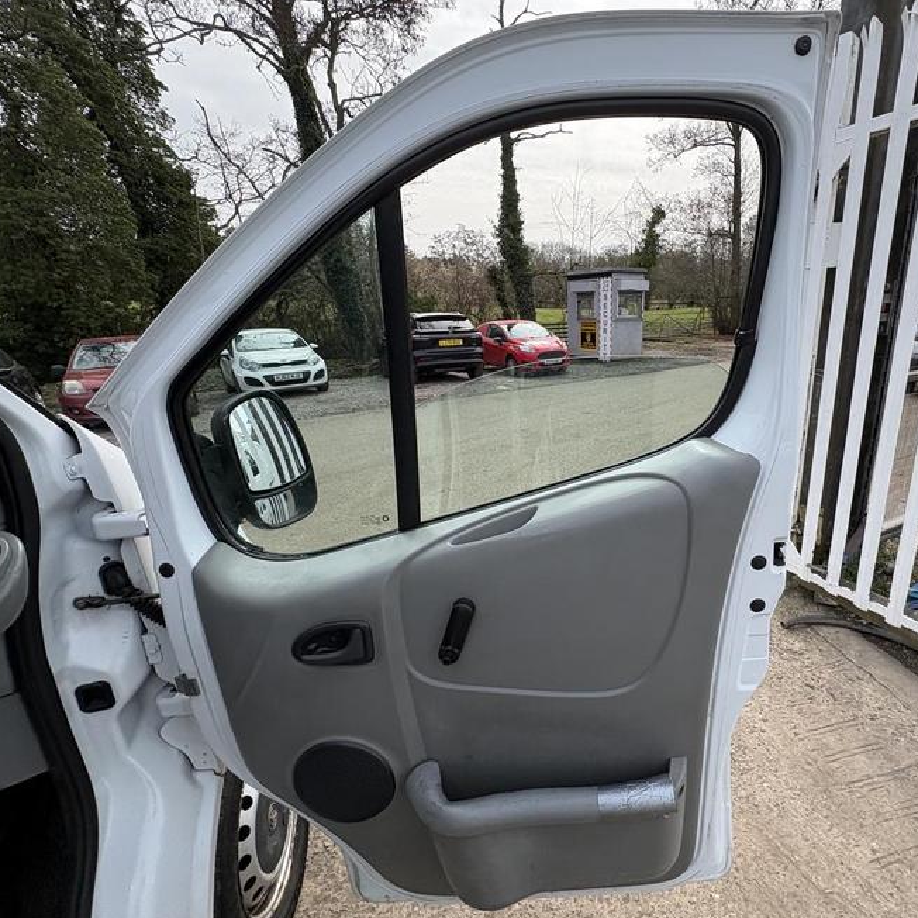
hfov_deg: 82.4
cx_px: 573
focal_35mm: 17
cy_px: 462
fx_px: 510
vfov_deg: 84.0
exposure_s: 1/749
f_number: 2.2
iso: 40
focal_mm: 2.22
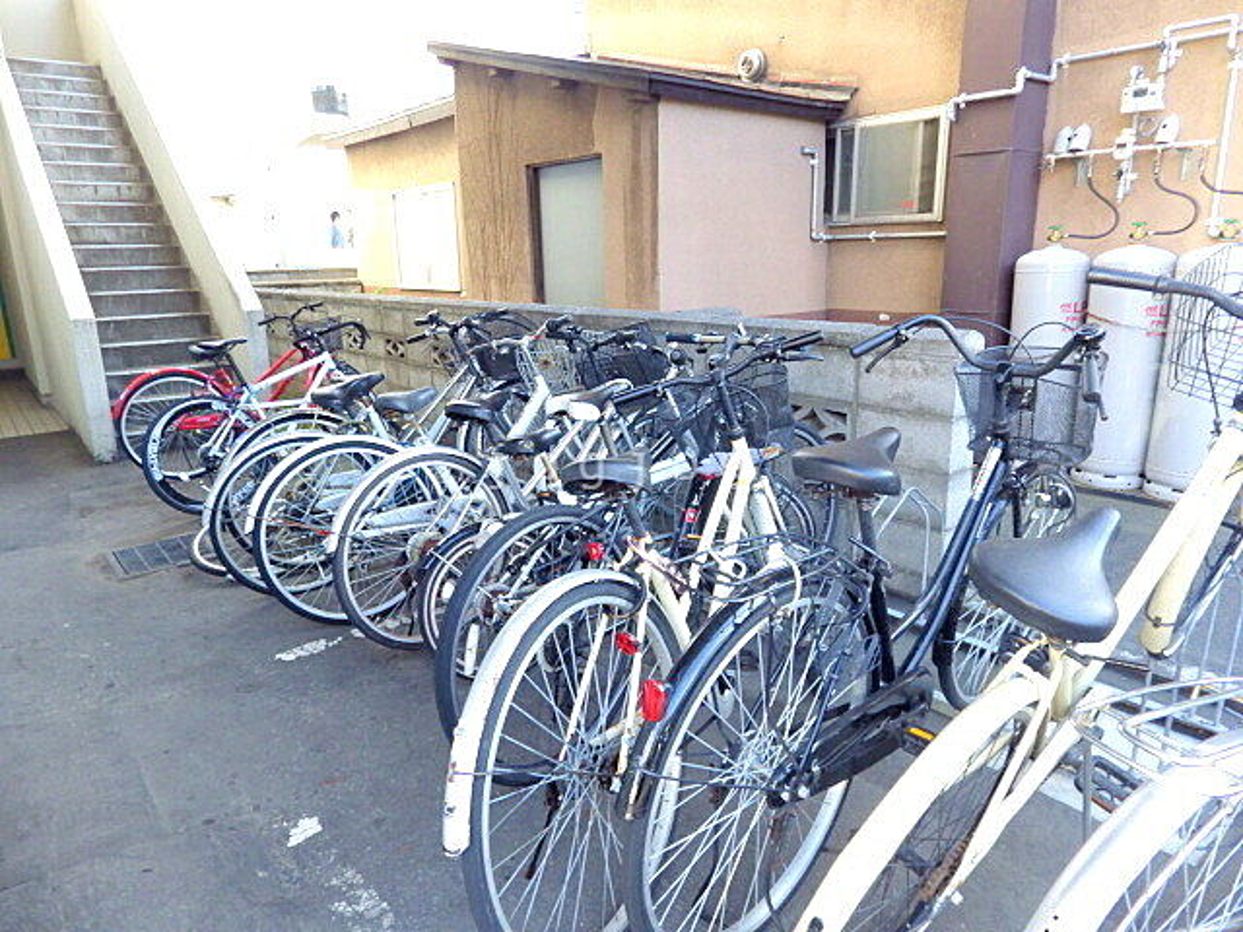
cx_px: 622
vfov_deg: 61.1
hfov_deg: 76.4
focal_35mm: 22
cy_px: 466
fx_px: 790
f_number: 3.1
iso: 100
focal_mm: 4
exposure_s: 1/45
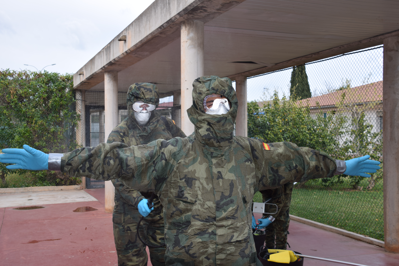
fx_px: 432
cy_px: 133
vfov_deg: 34.2
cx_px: 200
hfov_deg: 49.6
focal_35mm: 39
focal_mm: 26
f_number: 6.3
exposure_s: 1/160
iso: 100
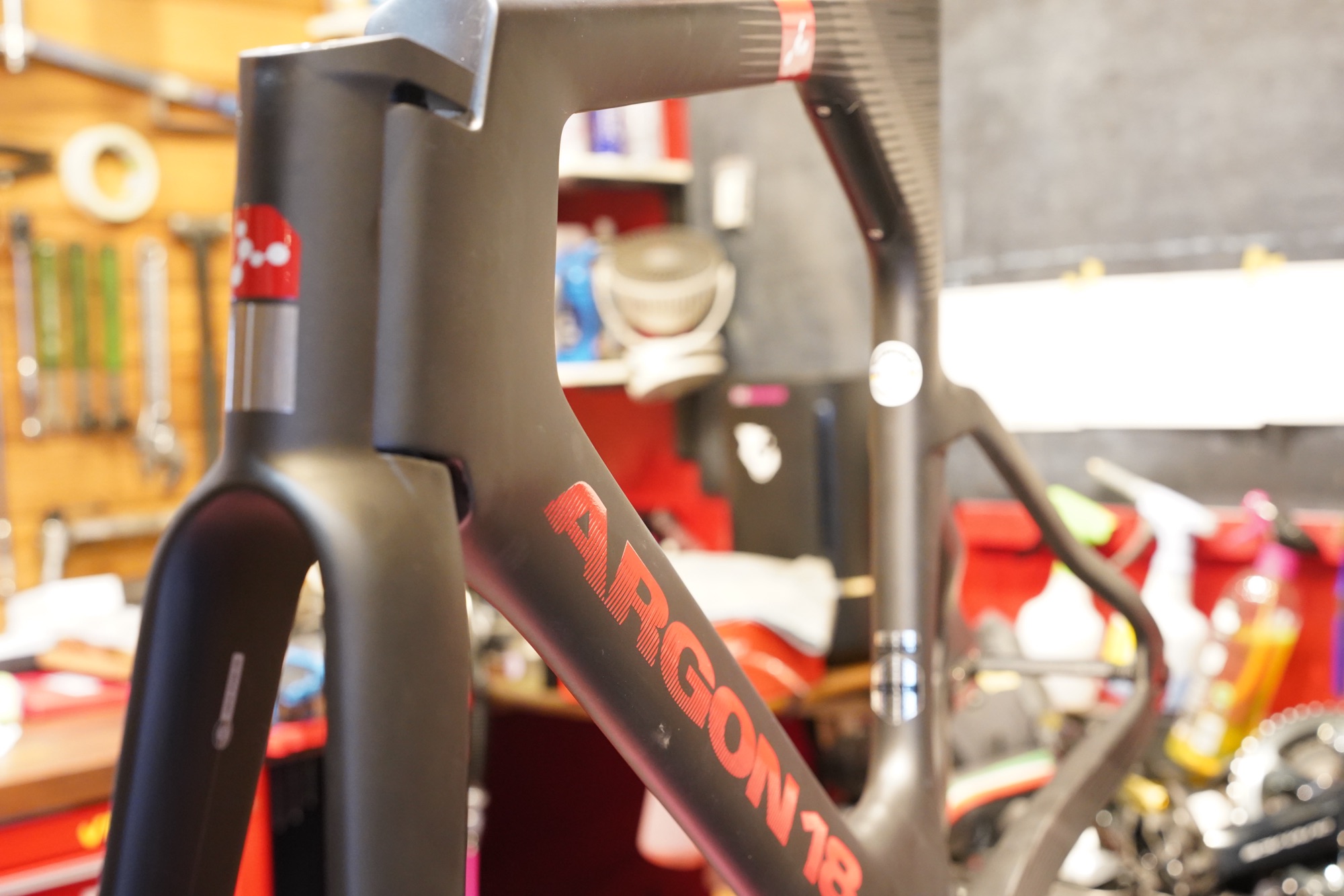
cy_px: 448
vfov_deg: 27.0
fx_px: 1866
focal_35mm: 50
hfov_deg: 39.6
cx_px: 672
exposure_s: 1/50
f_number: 5.6
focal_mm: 50
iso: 5000
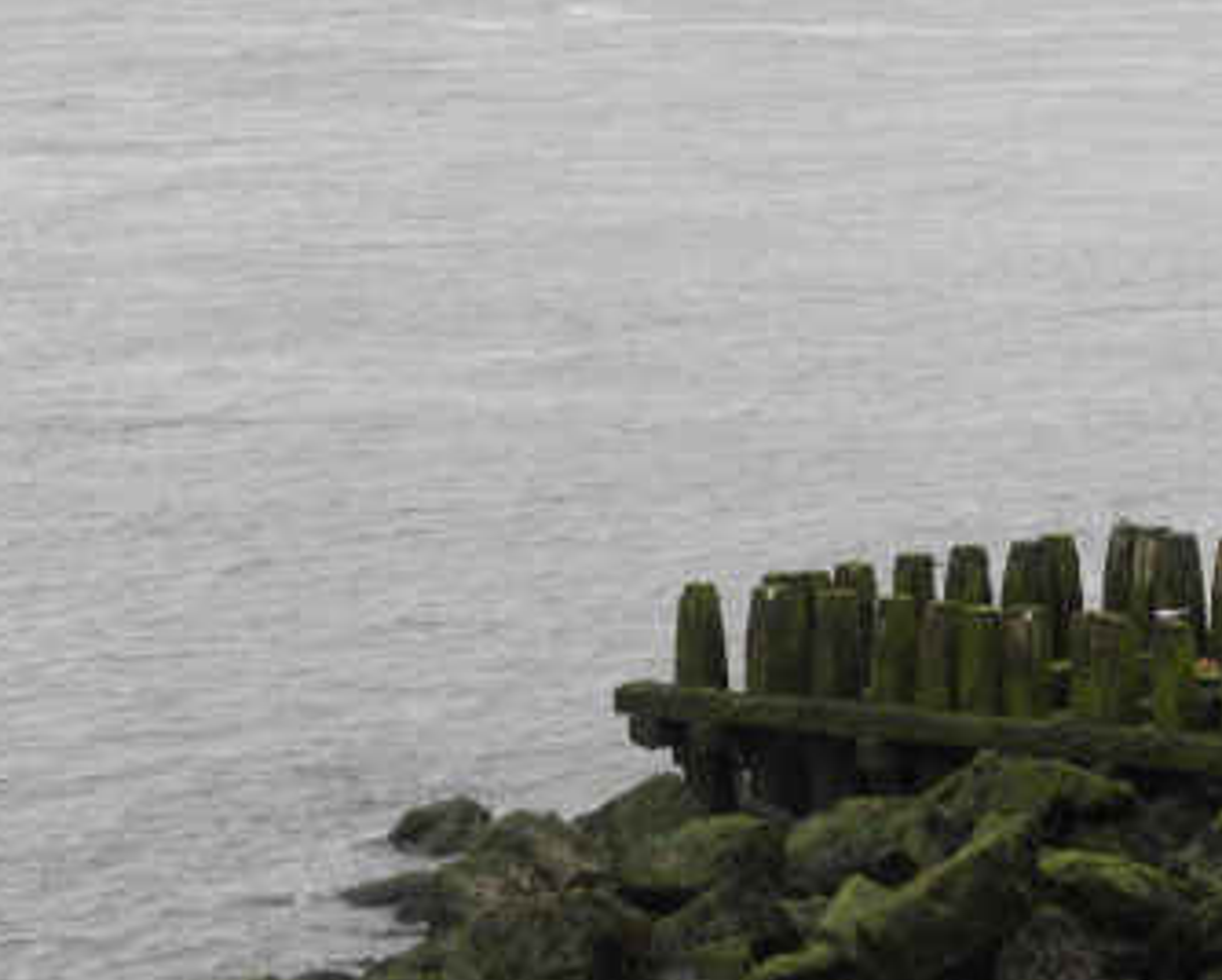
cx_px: 1149
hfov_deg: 8.0
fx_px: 8726
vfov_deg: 6.4
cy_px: 366
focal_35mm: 241
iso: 64
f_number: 4.5
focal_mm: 23
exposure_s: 1/113
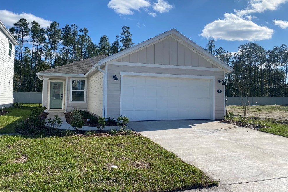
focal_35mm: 28
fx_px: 224
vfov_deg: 46.3
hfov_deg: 65.5
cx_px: 142
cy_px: 86
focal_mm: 4.25
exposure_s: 1/4115
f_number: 1.8
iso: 32
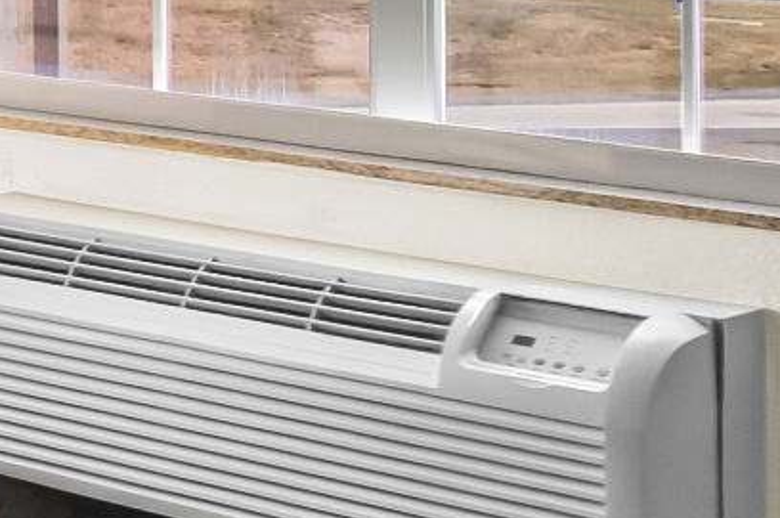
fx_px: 2785
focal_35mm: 129
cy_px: -252
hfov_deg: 11.0
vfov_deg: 10.3
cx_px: -1491
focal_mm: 17.5
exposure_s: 1/20
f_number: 8
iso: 1600
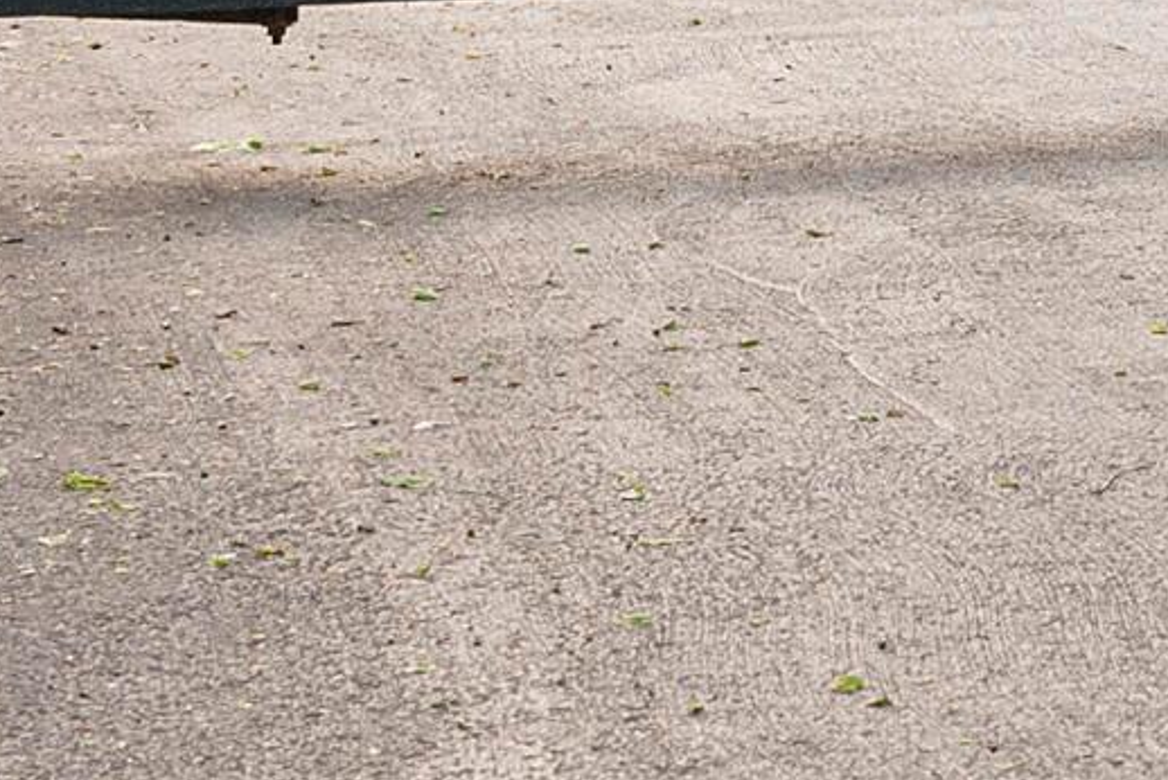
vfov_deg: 6.9
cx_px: 1599
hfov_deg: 10.5
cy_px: -928
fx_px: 6200
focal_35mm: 191
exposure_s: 1/100
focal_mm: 33
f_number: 9
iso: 640
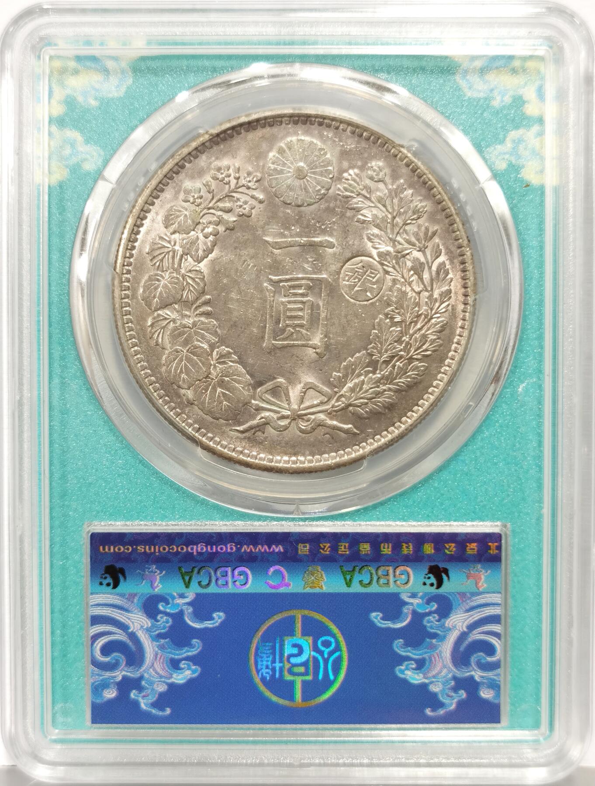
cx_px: 298
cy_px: 393
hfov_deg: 27.2
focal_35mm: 54
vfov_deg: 35.4
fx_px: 1231
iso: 160
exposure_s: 1/100
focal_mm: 5.56
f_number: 16
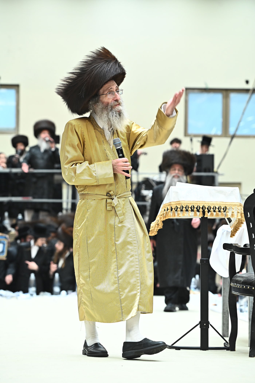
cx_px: 128
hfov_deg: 10.5
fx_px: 1382
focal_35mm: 130
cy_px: 192
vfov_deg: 15.8
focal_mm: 130
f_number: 5
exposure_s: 1/250
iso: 2000
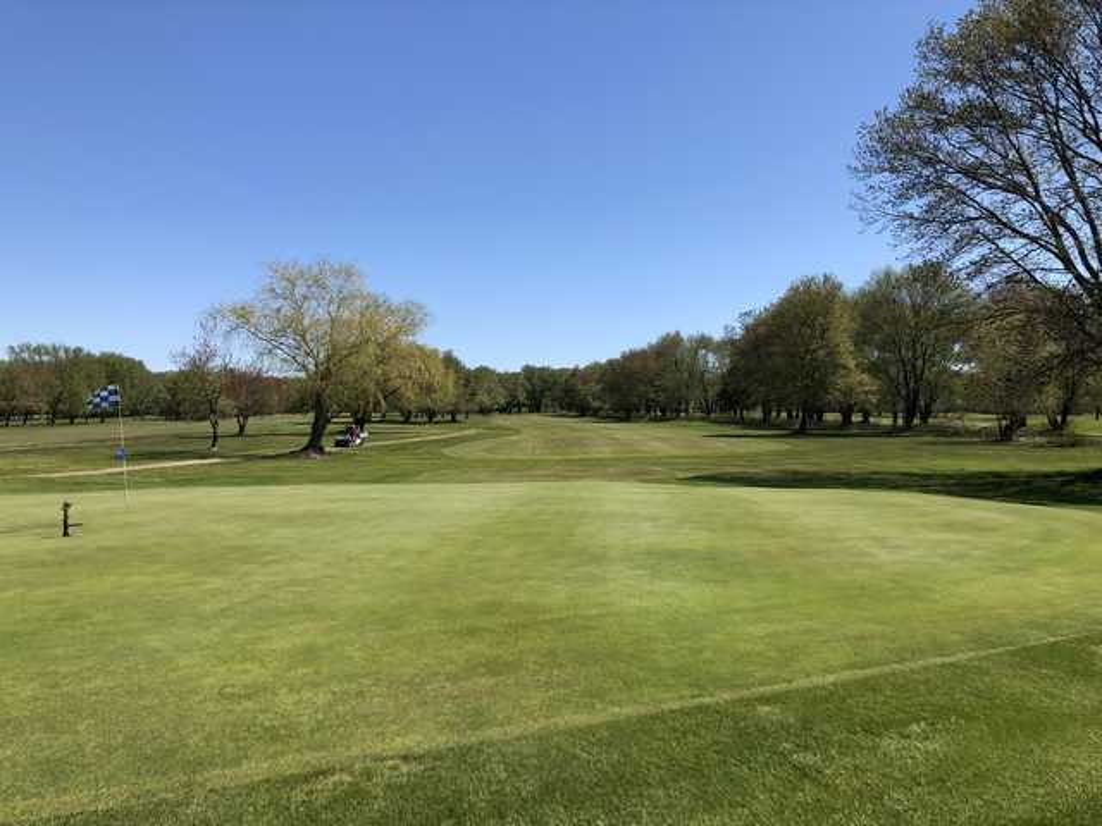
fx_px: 891
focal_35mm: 28
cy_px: 413
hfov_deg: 63.4
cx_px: 551
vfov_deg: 49.7
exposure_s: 1/2088
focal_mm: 3.99
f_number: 1.8
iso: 20
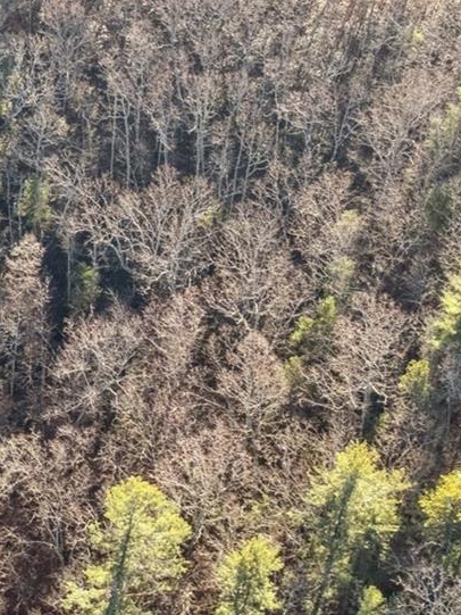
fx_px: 1420
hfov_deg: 17.9
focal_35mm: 80
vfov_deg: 24.3
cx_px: -15
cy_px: 397
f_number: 2.8
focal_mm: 8.4
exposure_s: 1/30
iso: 100
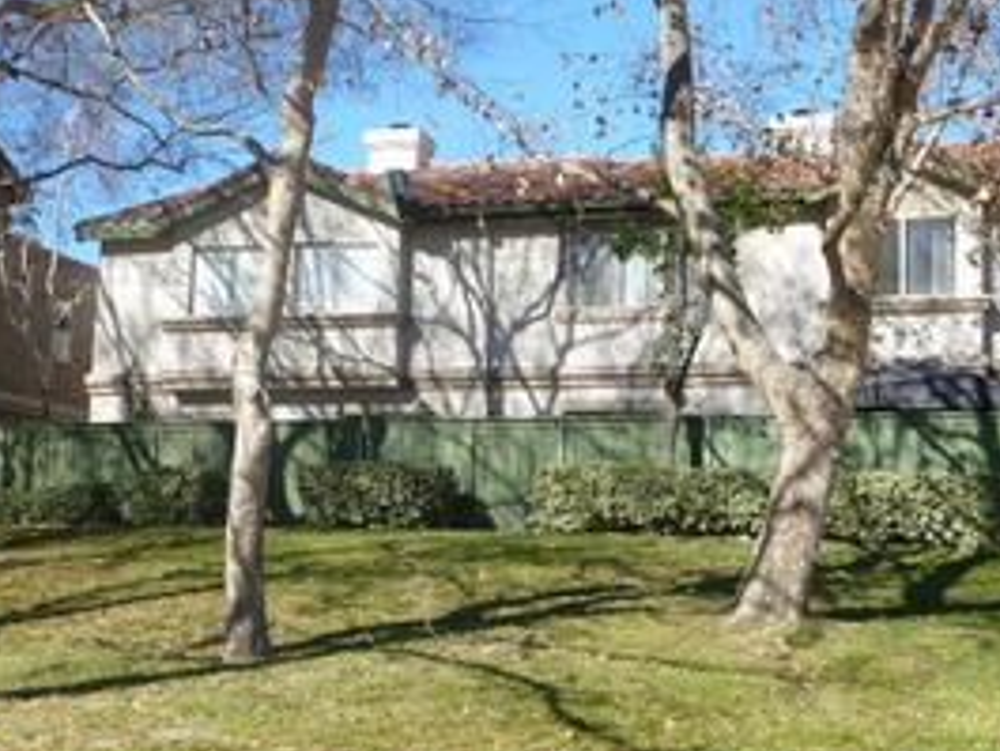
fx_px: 1474
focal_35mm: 51
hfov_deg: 37.4
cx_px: 543
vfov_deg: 28.5
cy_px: 453
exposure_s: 1/400
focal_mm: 6.9
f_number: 3.7
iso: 100
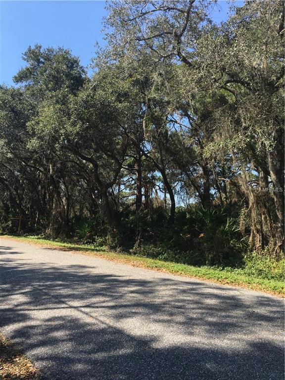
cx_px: 142
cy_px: 190
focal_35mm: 29
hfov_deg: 48.2
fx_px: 318
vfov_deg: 61.7
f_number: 2.2
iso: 25
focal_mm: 4.15
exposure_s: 1/732
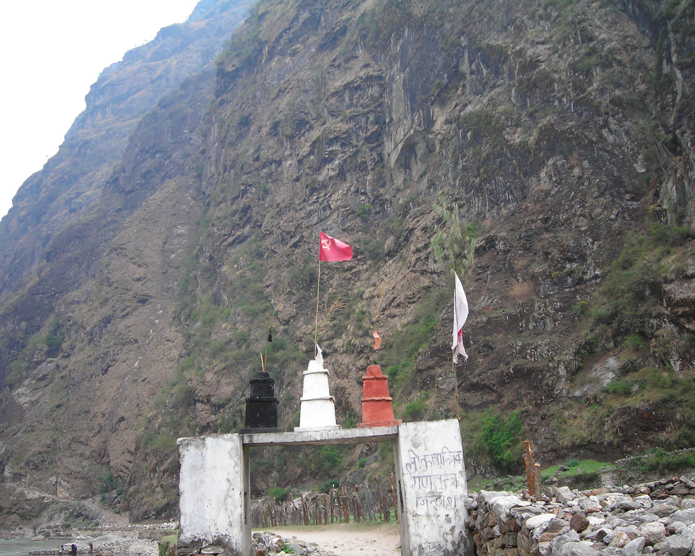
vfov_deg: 37.3
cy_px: 276
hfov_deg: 45.8
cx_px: 361
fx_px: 823
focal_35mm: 40
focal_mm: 6.3
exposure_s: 1/46.5
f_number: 3.2
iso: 50
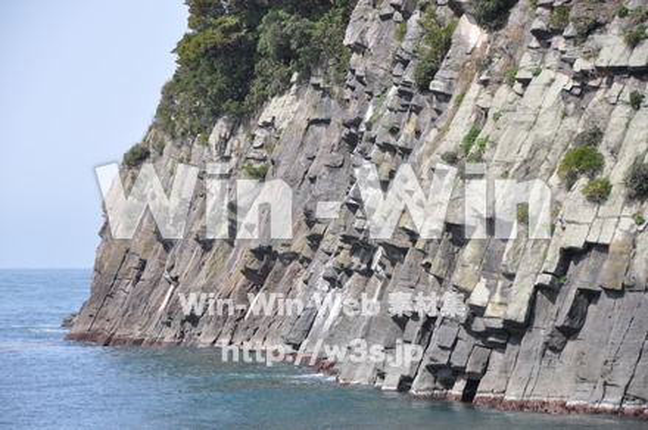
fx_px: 2561
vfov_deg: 9.6
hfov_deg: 14.4
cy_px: 215
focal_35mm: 142
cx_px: 324
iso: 200
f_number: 5.6
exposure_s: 1/500
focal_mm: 95
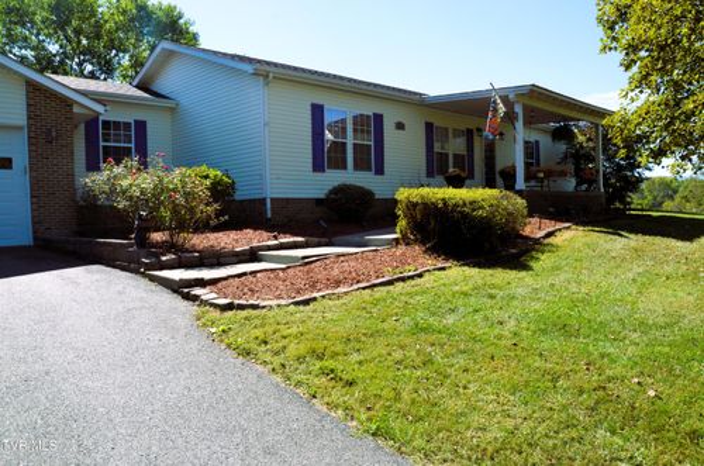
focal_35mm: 27
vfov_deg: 47.7
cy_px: 233
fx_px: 527
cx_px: 352
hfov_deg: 67.5
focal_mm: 18
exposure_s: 1/500
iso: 800
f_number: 11
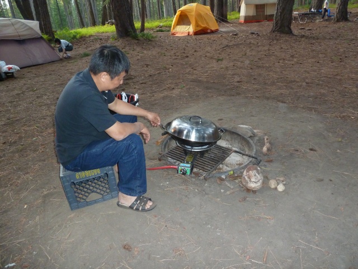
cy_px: 134
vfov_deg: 54.9
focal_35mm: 25
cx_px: 179
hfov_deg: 69.4
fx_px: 259
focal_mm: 4.1
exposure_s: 1/30
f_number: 3.3
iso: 320
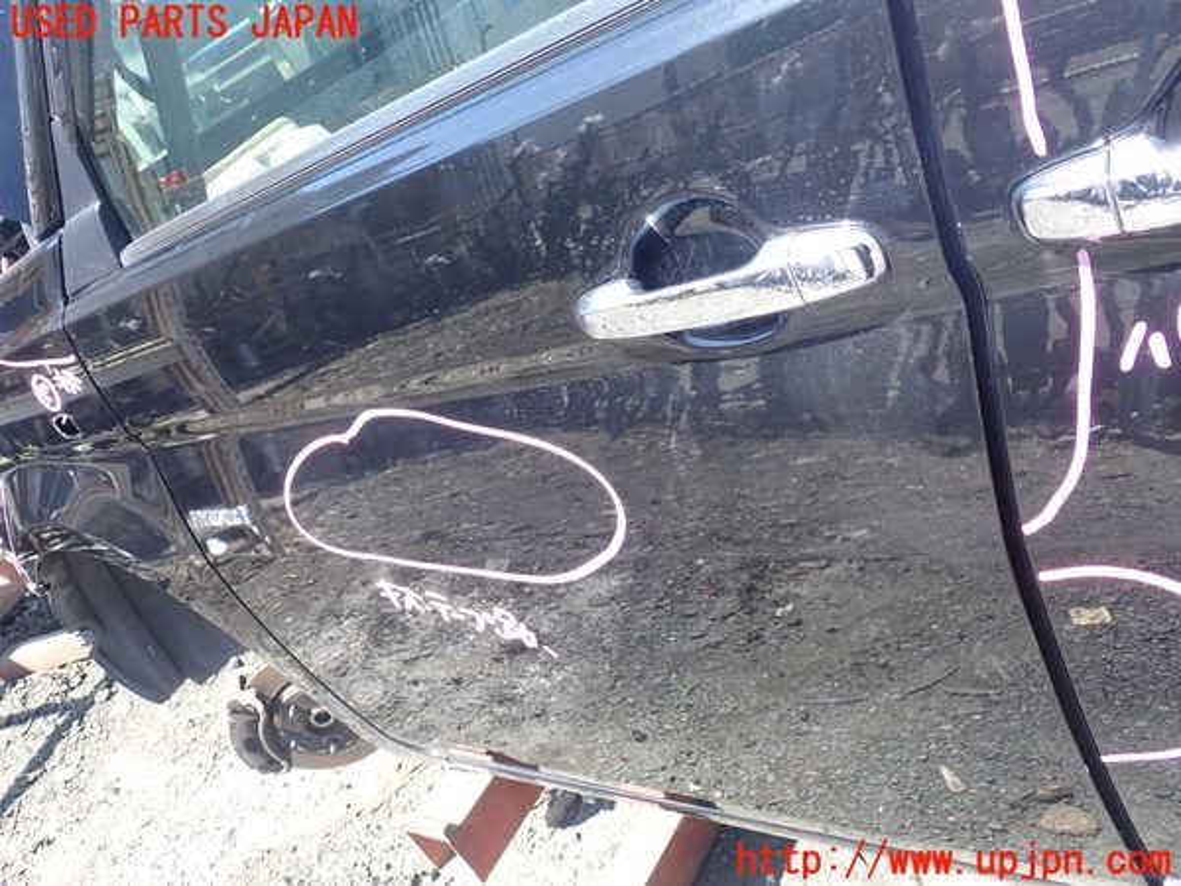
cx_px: 590
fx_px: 1024
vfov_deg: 46.8
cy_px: 443
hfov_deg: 60.0
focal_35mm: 30
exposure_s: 1/125
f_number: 3.2
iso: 100
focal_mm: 5.4
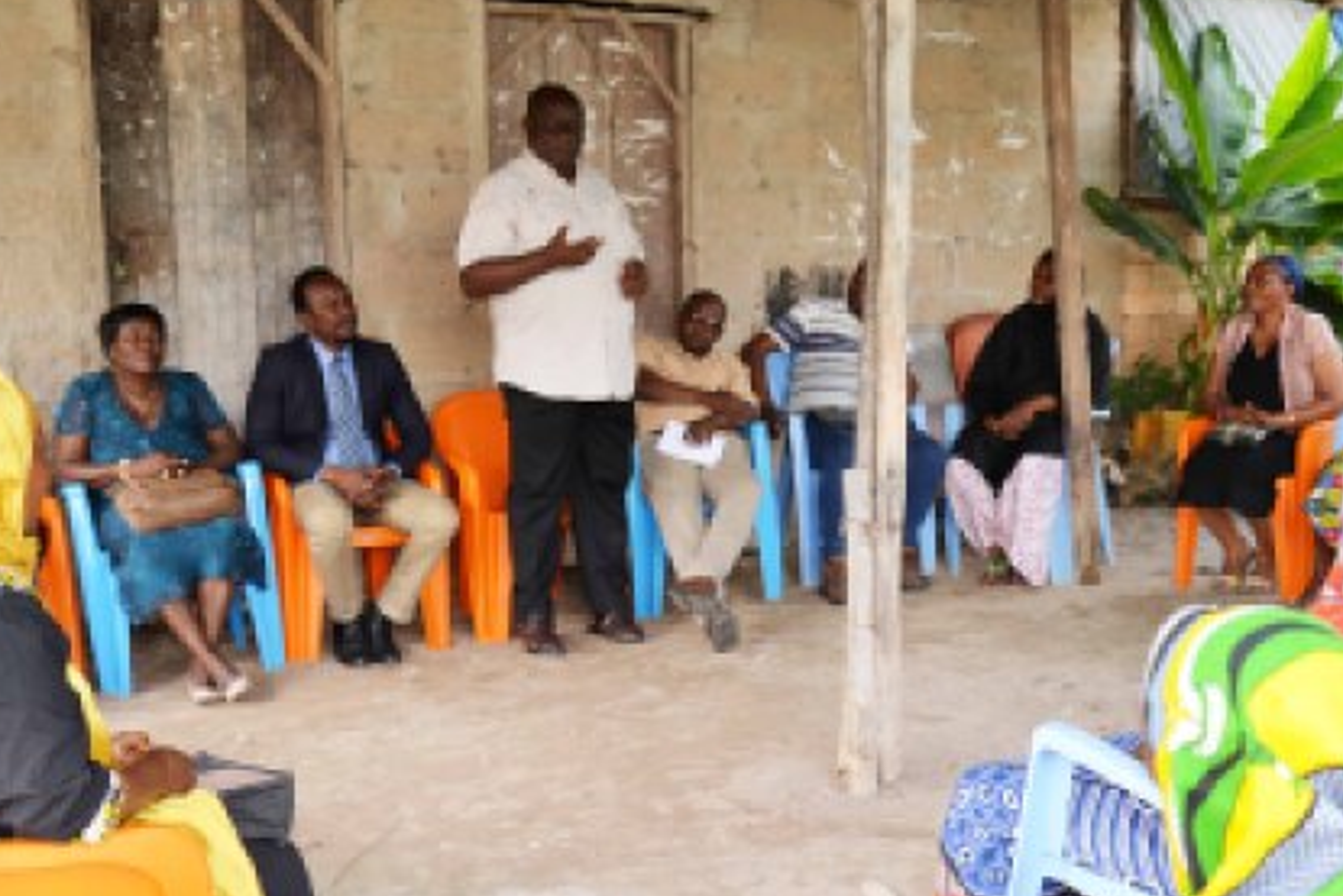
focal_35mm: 52
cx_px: 833
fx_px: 1940
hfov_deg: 38.0
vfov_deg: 26.0
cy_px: 498
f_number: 4
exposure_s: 1/200
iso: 180
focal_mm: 32
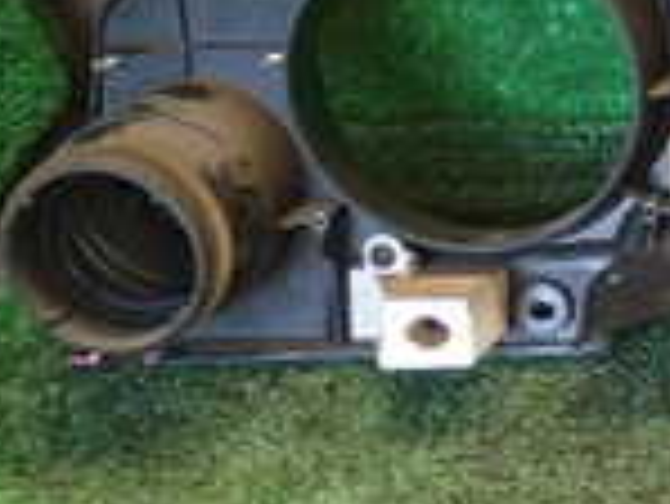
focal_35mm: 121
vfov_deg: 12.0
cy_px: -122
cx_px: 1277
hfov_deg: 14.1
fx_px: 2344
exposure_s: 1/40
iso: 200
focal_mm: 5.4
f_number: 2.3
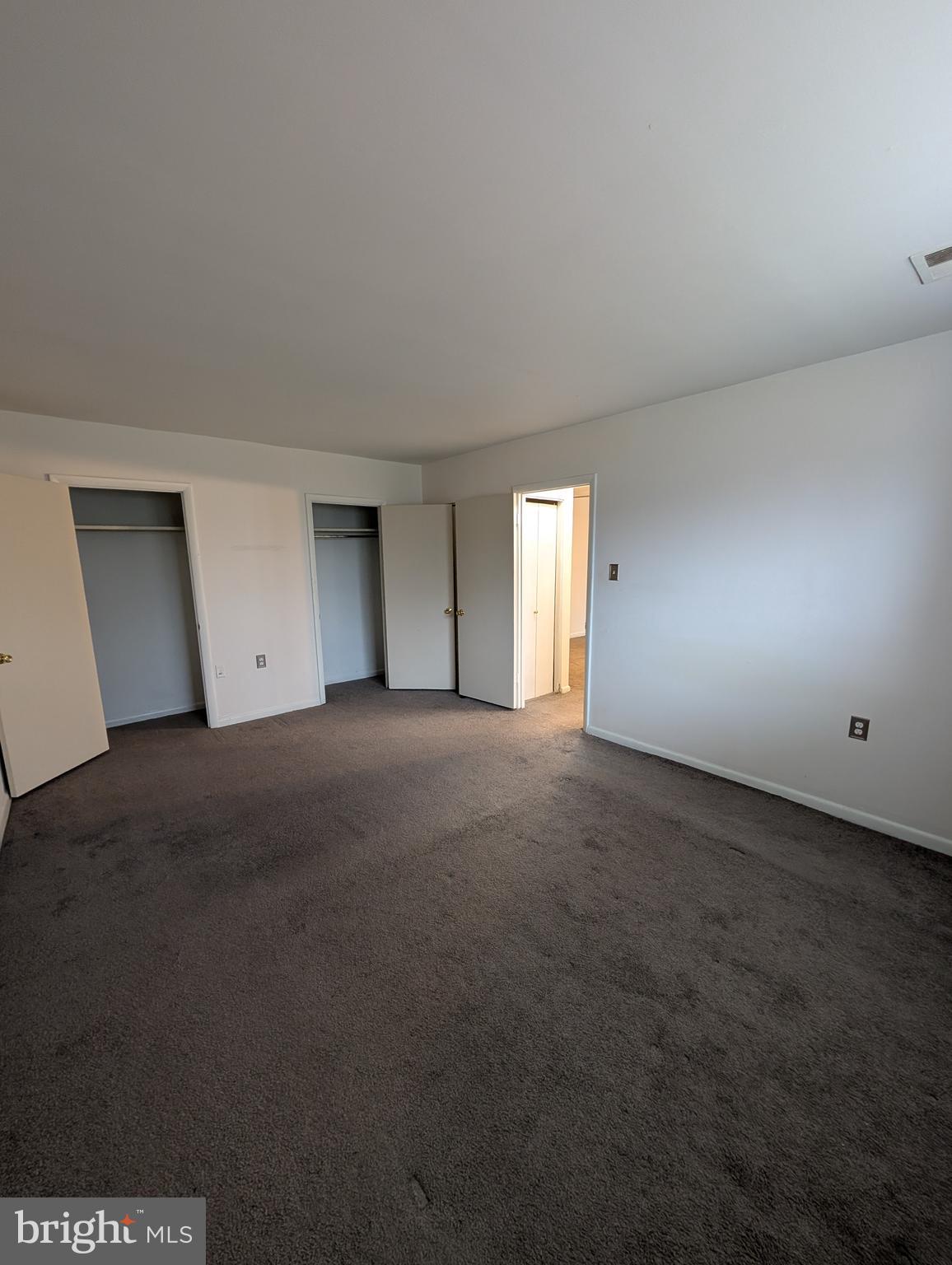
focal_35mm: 12
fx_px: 439
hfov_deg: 94.6
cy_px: 632
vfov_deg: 110.5
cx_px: 476
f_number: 1.7
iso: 117
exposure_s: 1/30
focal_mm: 2.02
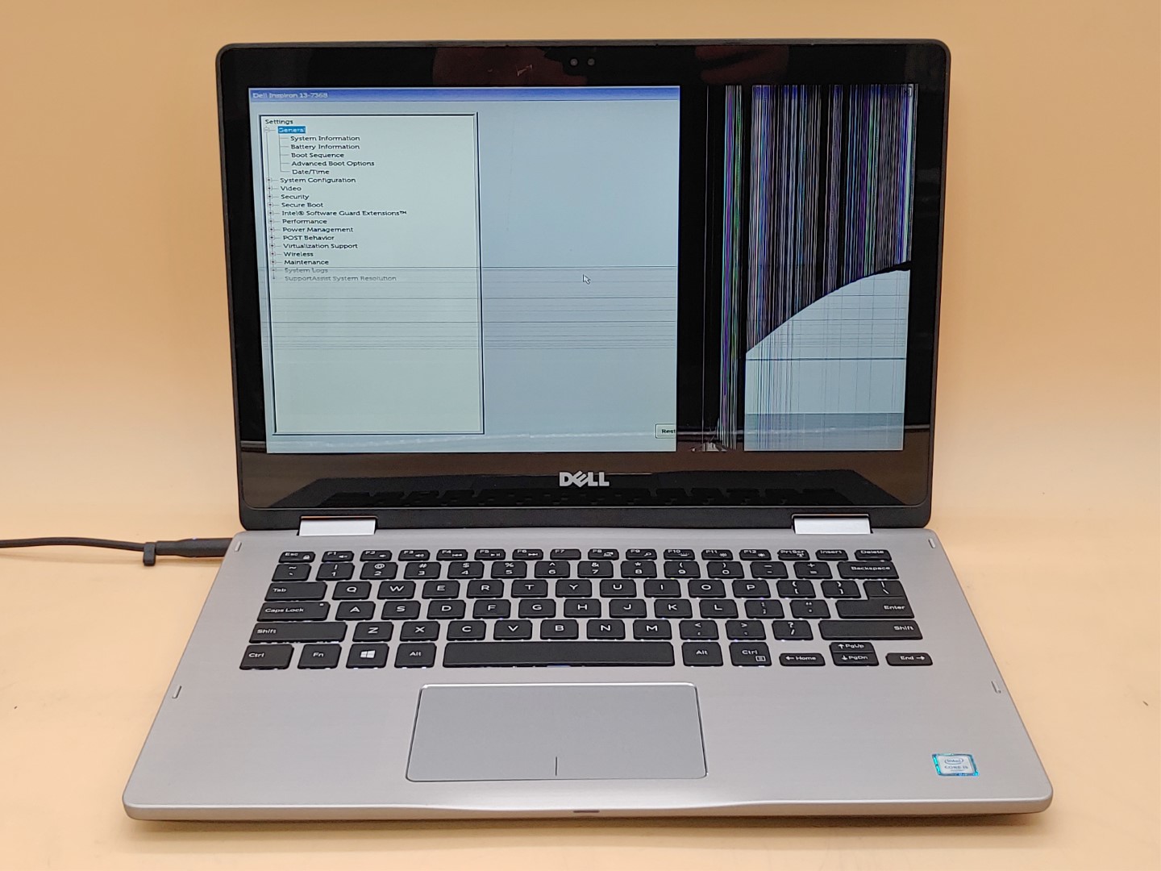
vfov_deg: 29.7
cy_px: 436
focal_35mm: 49
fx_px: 1643
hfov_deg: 38.9
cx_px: 580
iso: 50
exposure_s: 1/66
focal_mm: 4.36
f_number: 1.8
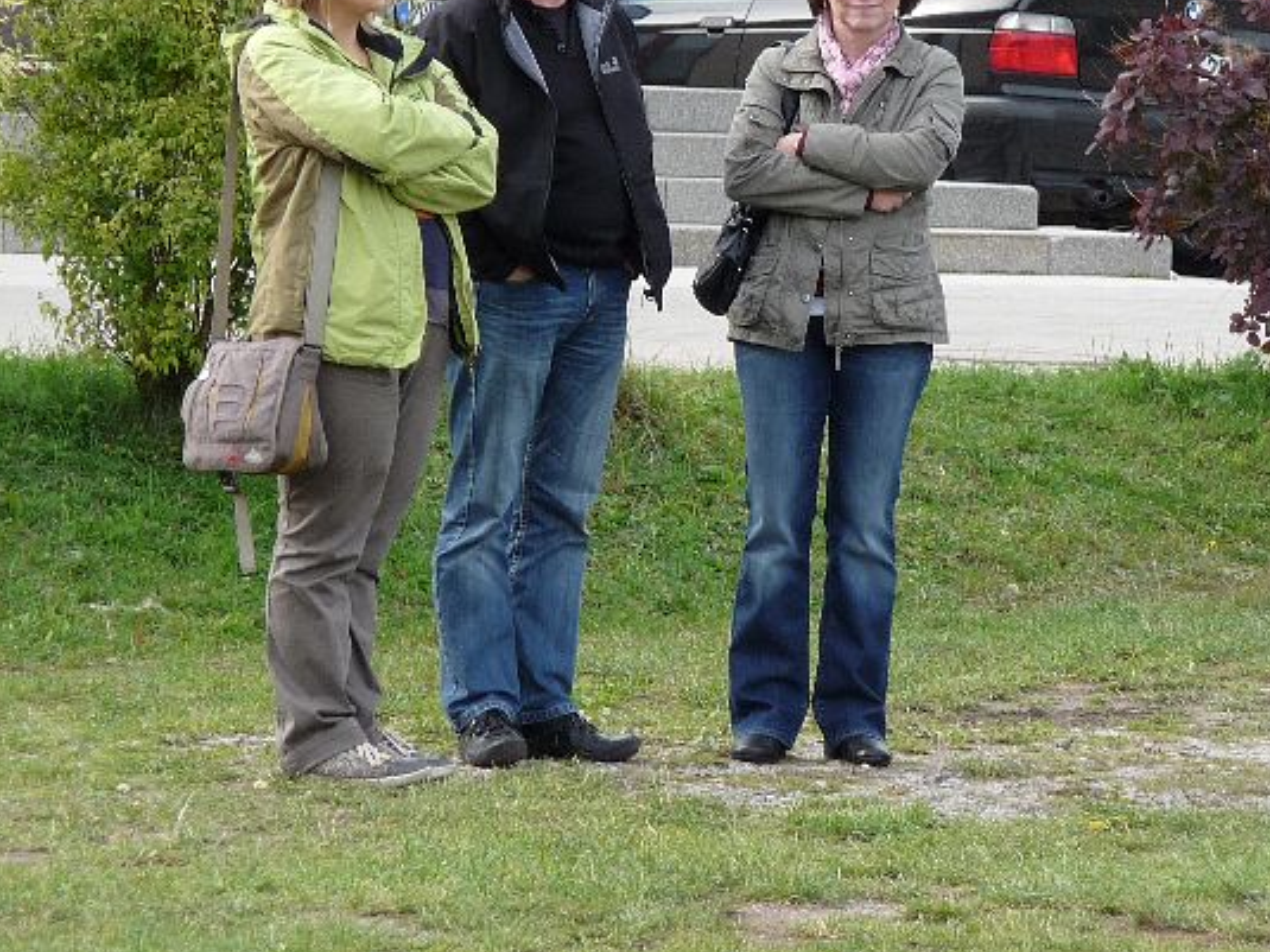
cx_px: 750
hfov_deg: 6.3
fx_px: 11628
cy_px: 256
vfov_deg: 4.7
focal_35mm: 317
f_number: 4.8
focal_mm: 36.4
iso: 100
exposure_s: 1/100
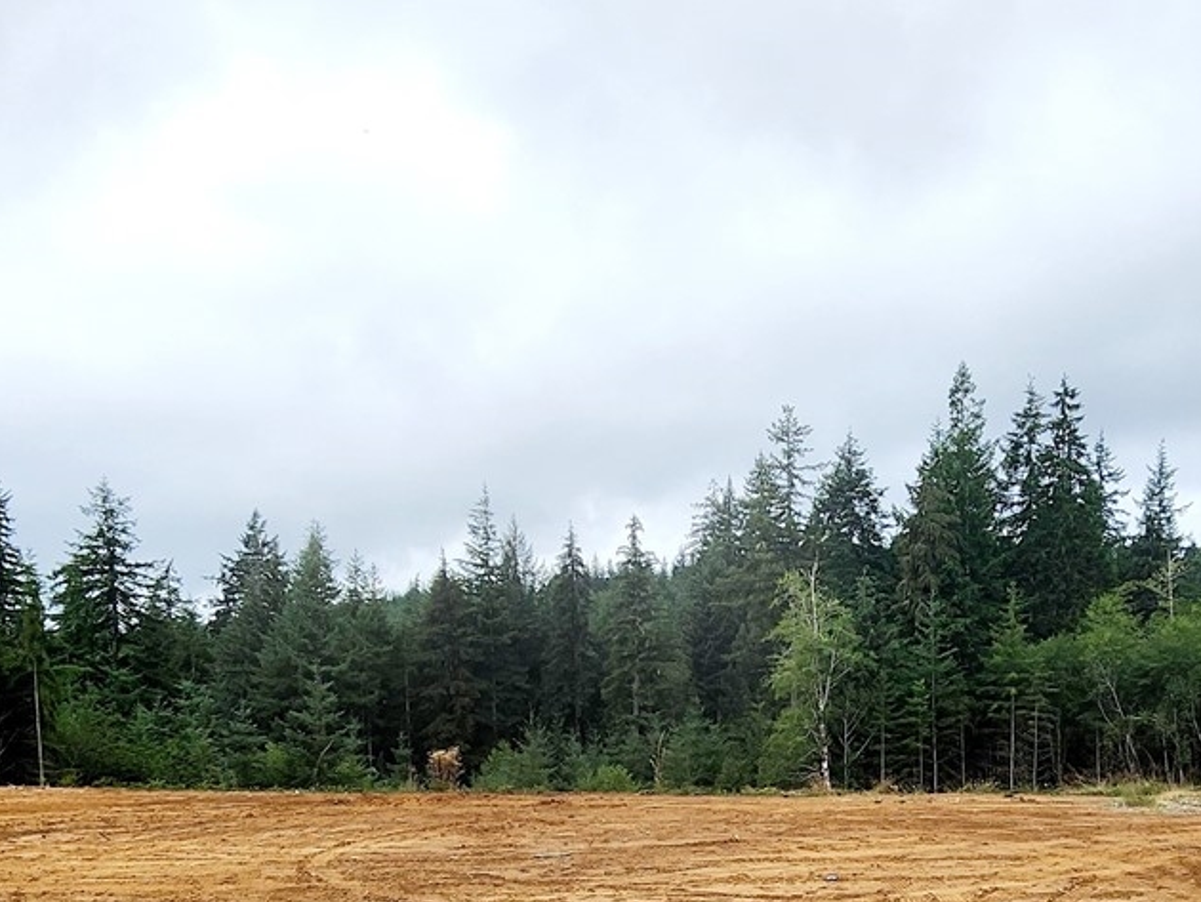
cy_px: 807
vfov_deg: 39.9
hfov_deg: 55.1
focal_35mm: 33
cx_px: 692
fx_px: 1145
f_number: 2.2
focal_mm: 2.2
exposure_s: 1/769
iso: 50
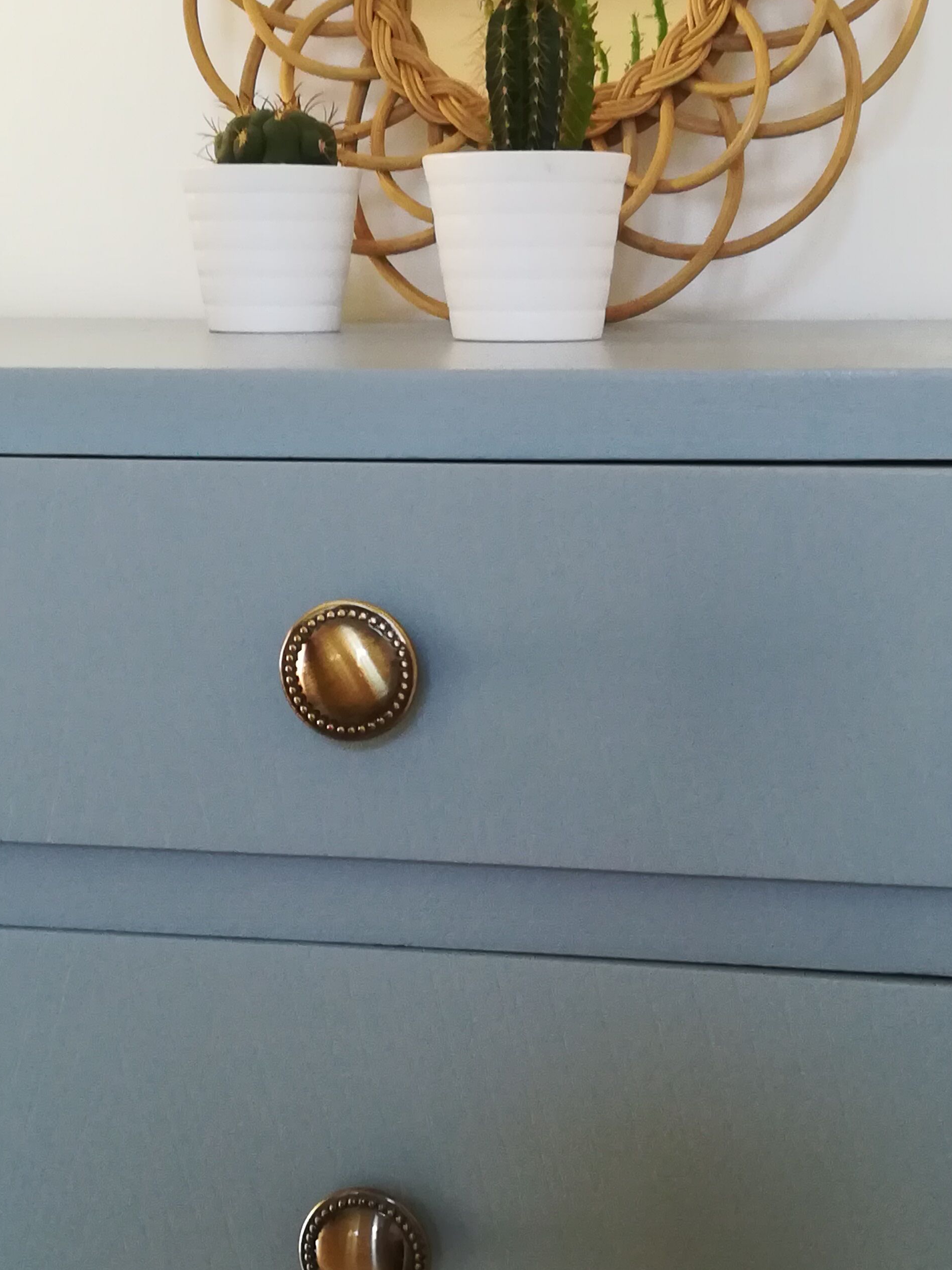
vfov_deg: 33.2
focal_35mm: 58
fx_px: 2127
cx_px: 526
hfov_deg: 25.2
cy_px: 649
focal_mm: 3.83
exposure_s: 1/33.3
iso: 320
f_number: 2.2
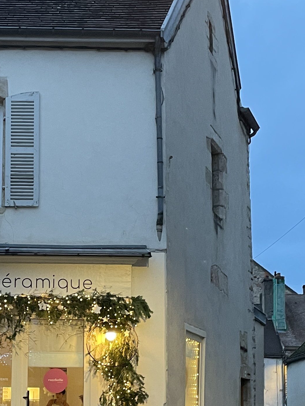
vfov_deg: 25.7
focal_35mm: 75
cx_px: 65
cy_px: 308
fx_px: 881
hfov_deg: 19.5
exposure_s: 1/50
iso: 200
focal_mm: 4.2
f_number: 1.6
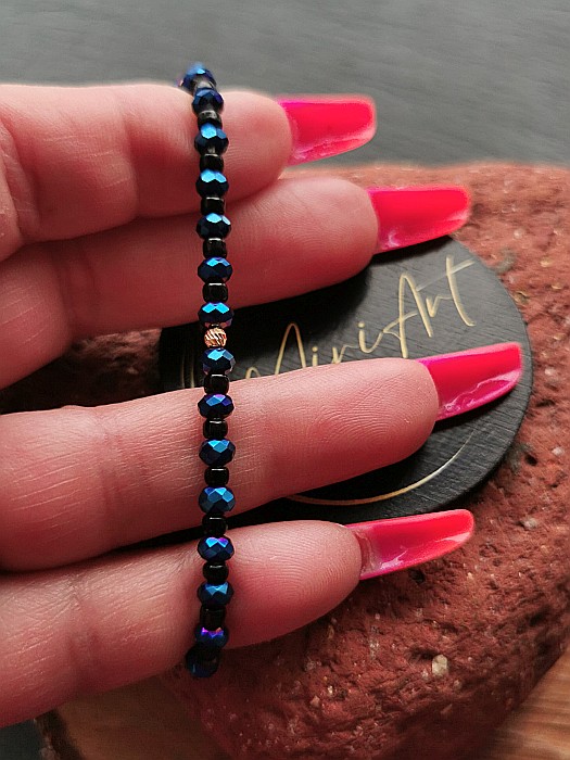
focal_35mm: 42
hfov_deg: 34.3
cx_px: 285
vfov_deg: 44.8
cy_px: 380
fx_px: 922
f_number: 1.6
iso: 50
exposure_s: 1/244
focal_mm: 5.56
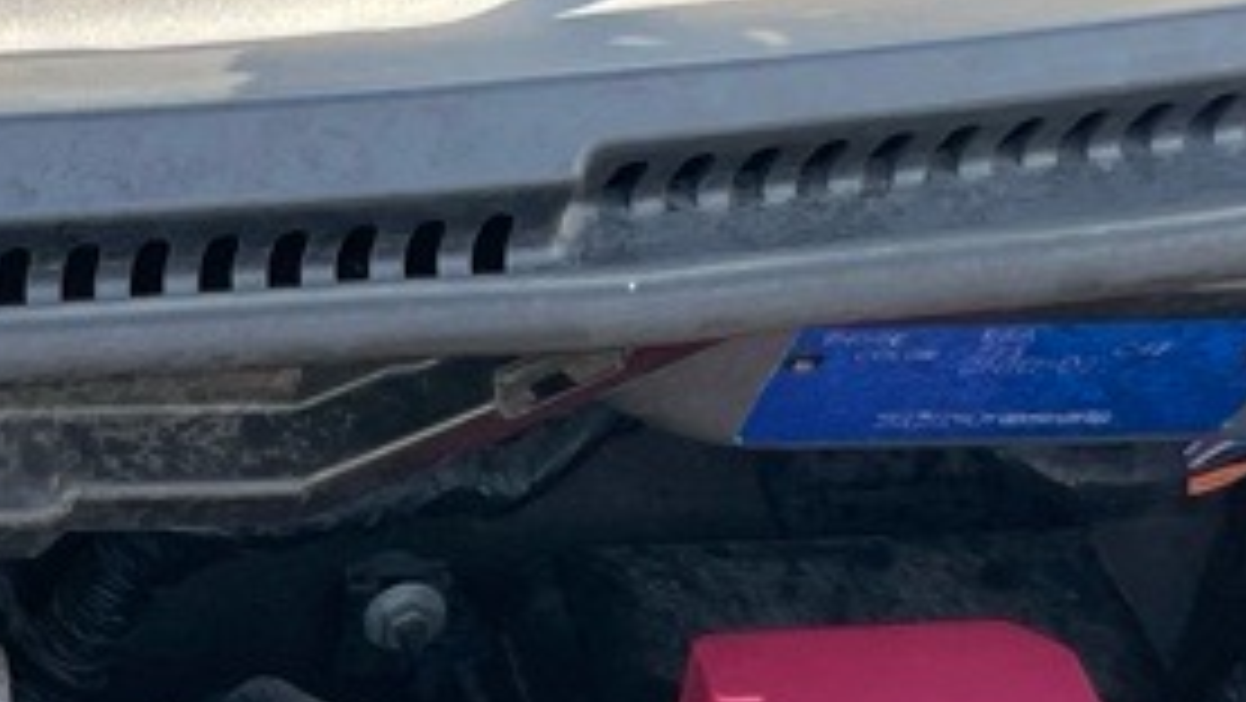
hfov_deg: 14.8
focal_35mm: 131
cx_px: -792
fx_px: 4329
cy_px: 1192
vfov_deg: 8.9
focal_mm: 4.2
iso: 32
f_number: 1.6
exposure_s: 1/121
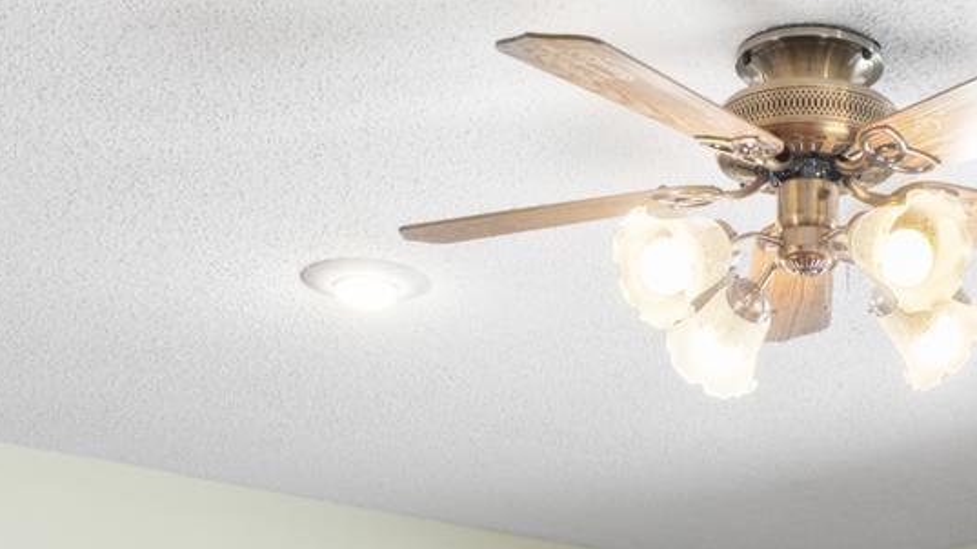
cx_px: 779
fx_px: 2122
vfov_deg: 13.2
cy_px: 1019
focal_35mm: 82
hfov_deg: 25.5
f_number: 9
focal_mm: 11.2
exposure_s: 1/50
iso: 200
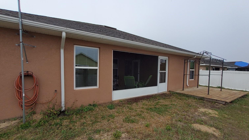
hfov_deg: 102.9
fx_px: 99
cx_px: 119
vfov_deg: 70.5
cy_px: 72
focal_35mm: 15
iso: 50
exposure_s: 1/744
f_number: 2.2
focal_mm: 1.13
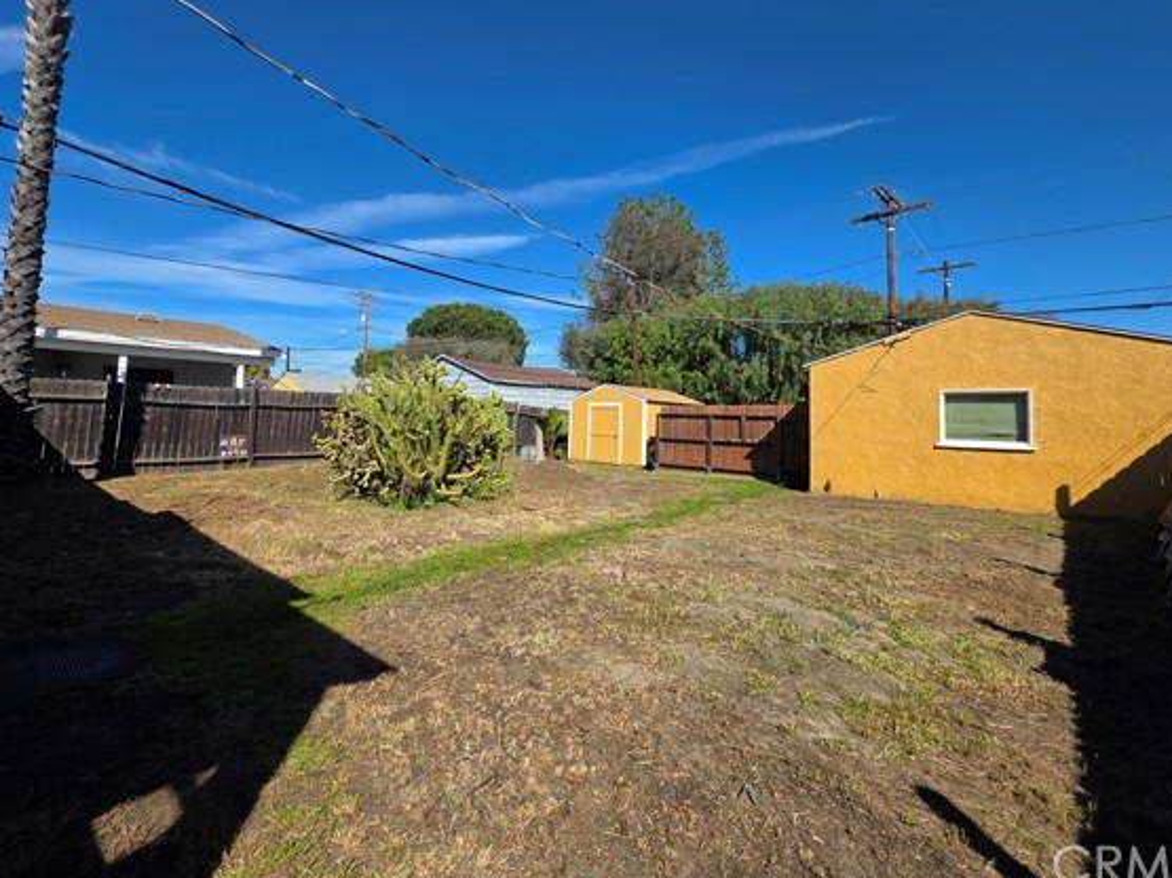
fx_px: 508
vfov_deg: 81.4
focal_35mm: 15
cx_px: 574
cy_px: 388
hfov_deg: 98.2
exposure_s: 1/2163
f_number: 1.9
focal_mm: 2.2
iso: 40
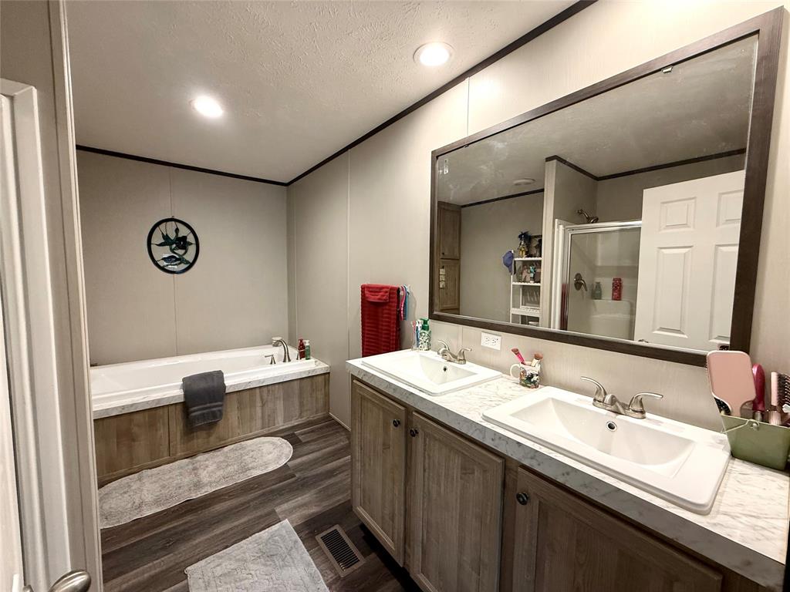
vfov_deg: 85.7
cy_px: 296
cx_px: 395
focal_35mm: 14
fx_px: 320
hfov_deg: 102.1
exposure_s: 1/120
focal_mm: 2.22
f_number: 2.2
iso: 320
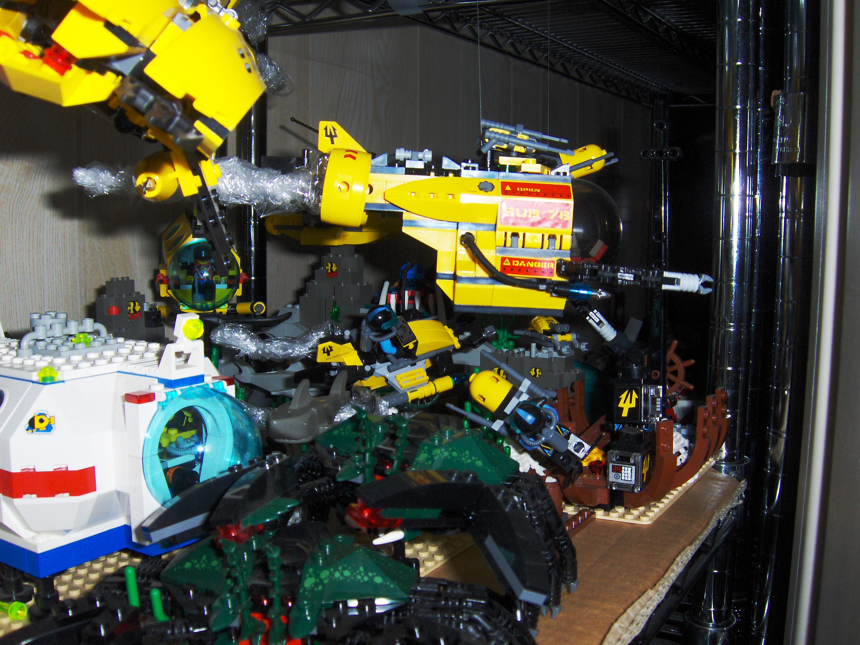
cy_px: 322
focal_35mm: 35
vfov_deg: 40.7
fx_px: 870
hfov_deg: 52.6
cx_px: 430
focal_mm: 7.5
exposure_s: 1/60
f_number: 5.5
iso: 100
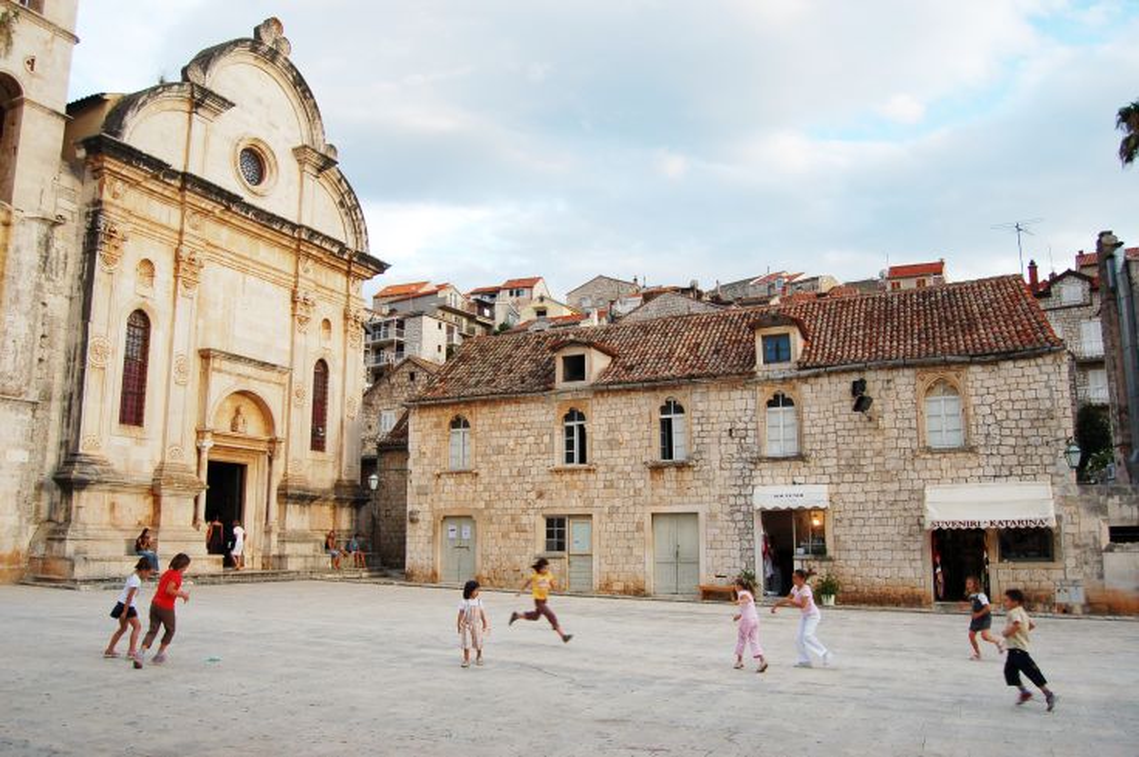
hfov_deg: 67.4
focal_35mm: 27
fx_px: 853
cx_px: 570
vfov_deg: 47.8
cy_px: 378
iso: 200
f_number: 5
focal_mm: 18
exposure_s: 1/100
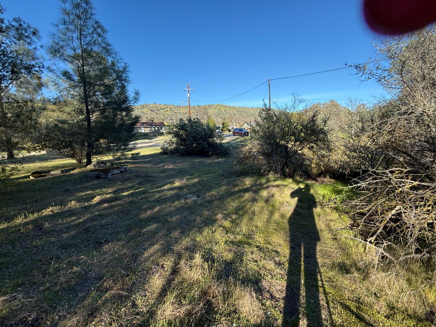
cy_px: 164
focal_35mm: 14
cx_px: 218
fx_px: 176
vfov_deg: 85.7
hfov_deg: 102.1
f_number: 2.2
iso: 64
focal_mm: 2.22
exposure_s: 1/569
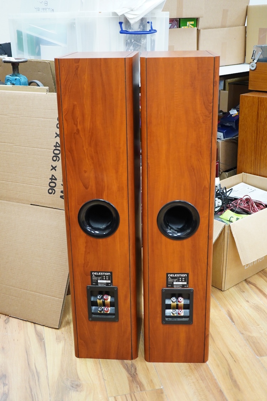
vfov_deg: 43.6
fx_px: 501
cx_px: 134
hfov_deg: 29.9
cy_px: 200
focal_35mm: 45
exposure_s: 1/125
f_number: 3.5
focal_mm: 30
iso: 2500
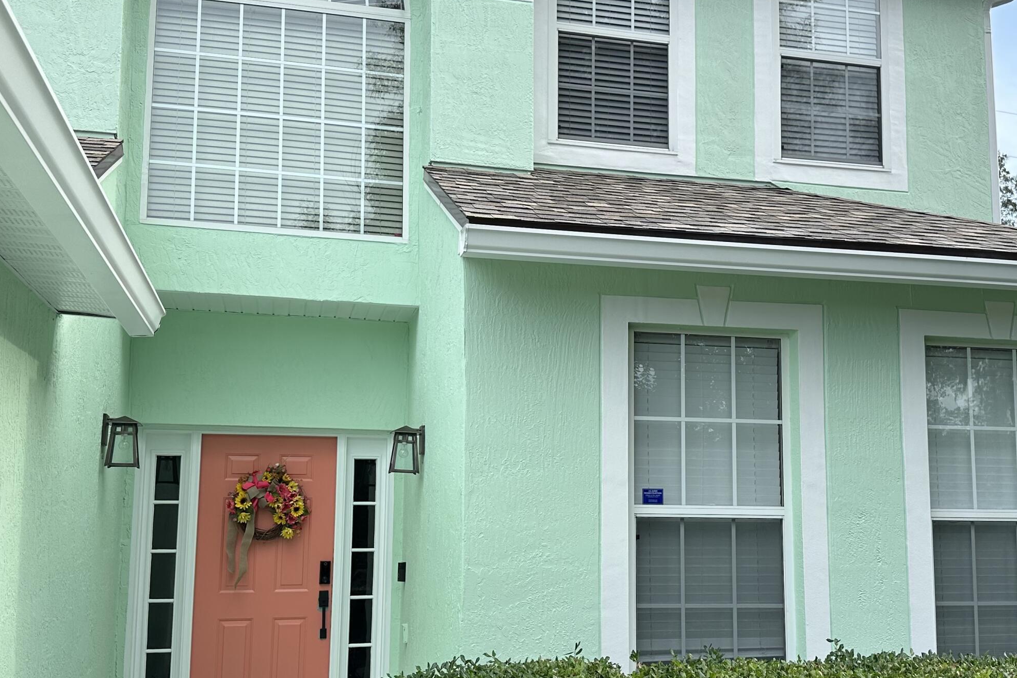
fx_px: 1073
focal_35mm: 38
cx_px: 557
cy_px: 401
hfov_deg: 50.6
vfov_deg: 35.0
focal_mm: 6.86
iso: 80
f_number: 1.78
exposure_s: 1/1050
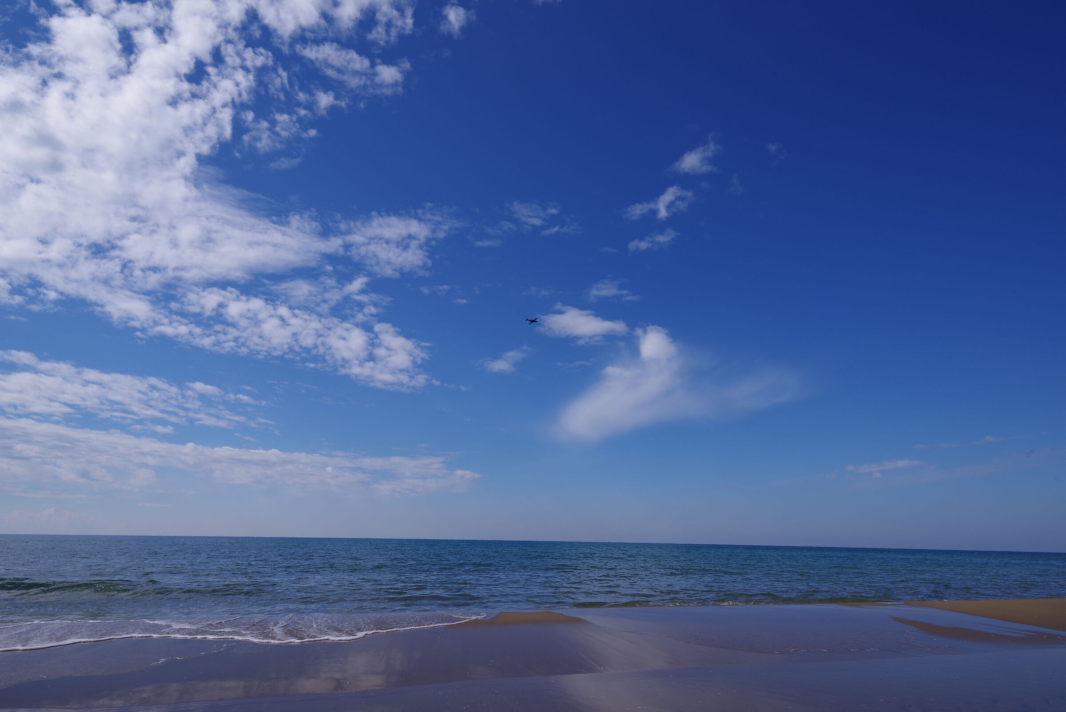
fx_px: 652
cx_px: 533
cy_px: 356
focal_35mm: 22
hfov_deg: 78.6
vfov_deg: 57.3
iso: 100
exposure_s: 1/125
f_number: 14
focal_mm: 22
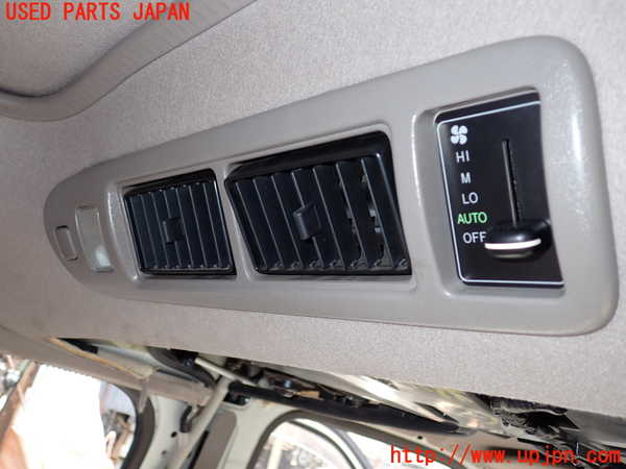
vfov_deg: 46.8
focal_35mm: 30
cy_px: 234
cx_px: 313
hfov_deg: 60.0
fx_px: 543
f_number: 6.3
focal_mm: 5.4
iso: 200
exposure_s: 1/30
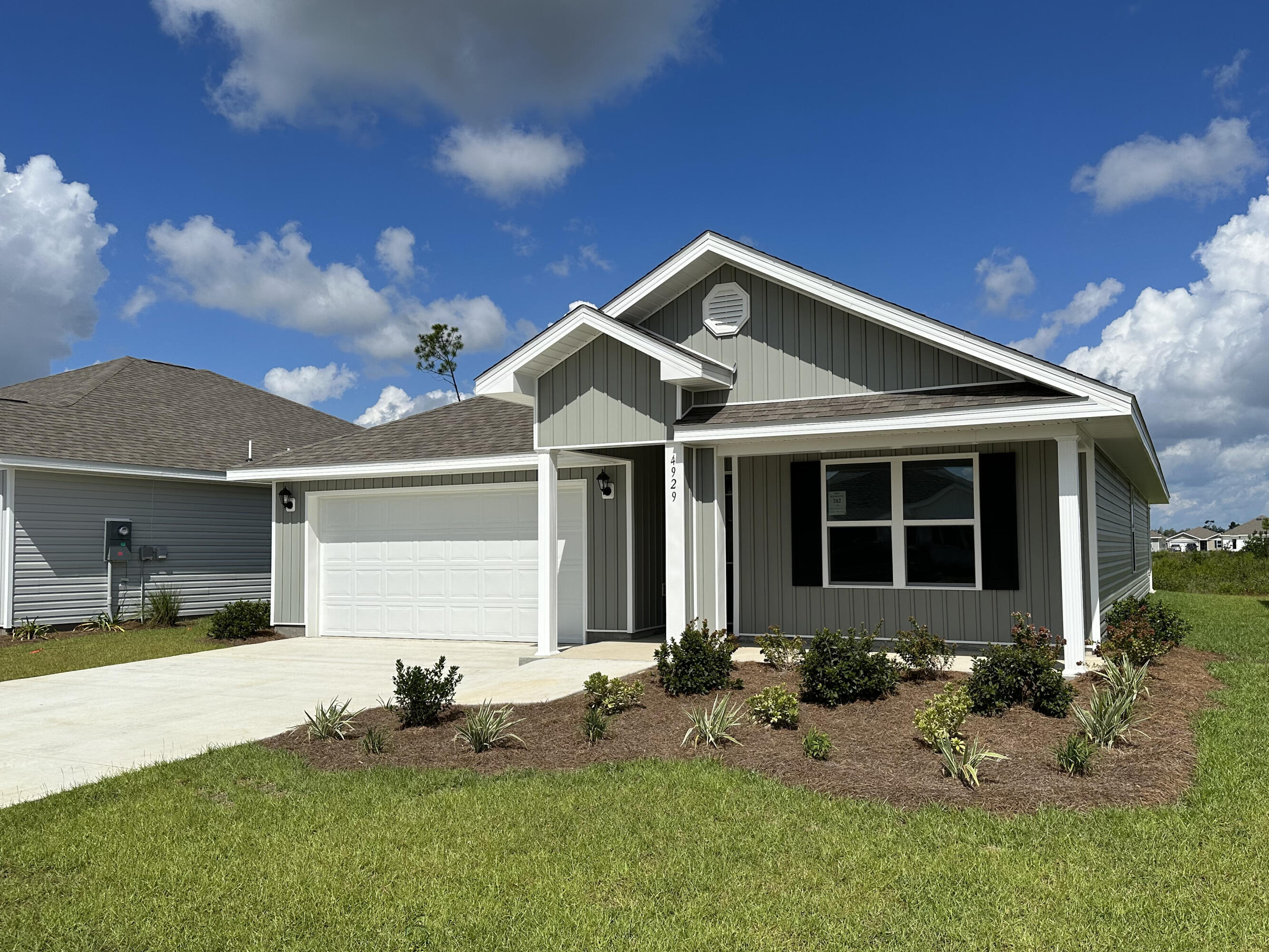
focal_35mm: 27
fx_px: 990
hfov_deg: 65.2
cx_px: 702
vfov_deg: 51.3
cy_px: 507
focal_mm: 6.86
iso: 80
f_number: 1.78
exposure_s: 1/10753
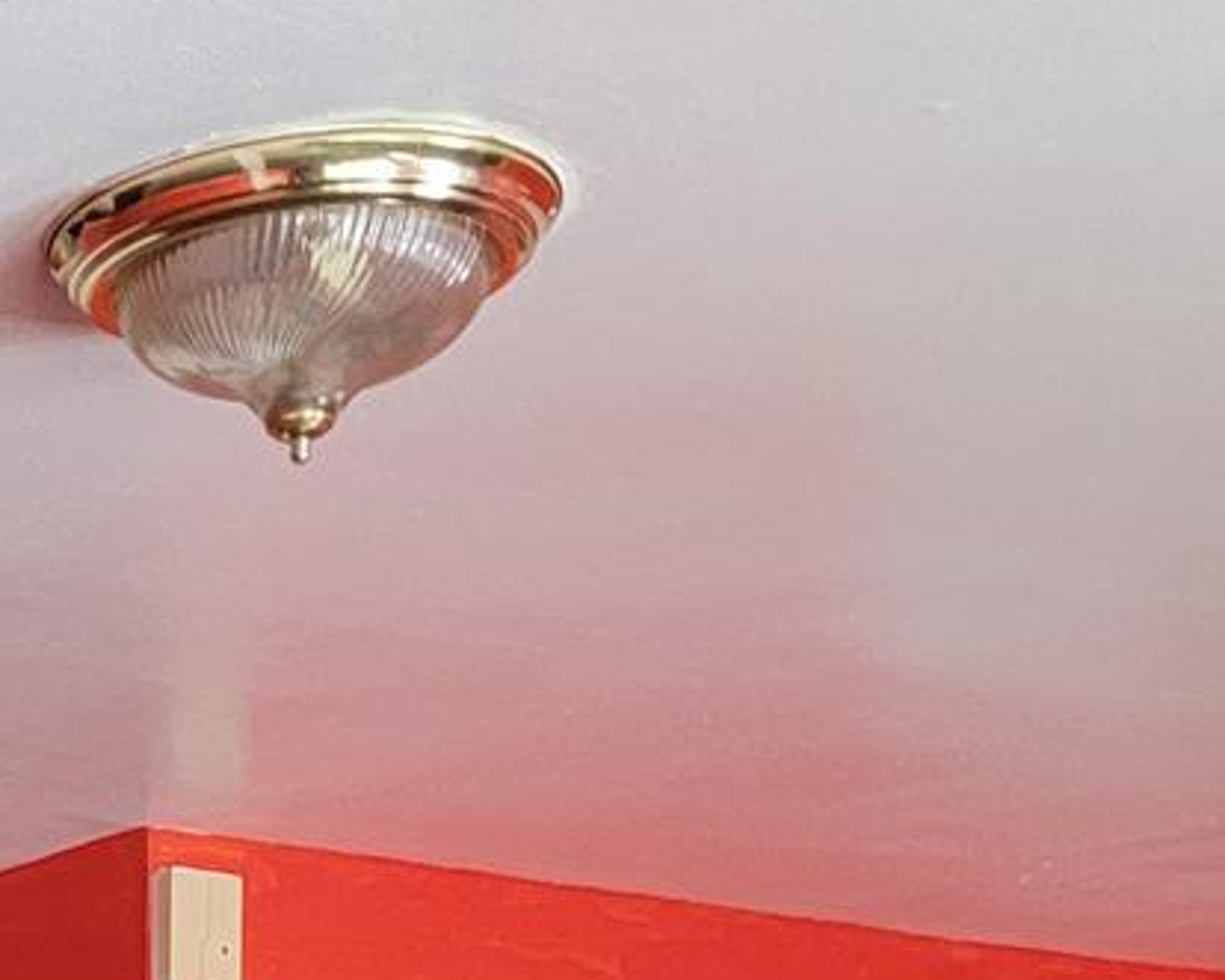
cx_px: -666
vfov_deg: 11.4
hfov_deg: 15.2
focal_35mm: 116
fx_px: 4205
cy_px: 2206
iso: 250
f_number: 1.8
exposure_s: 1/60
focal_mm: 6.7
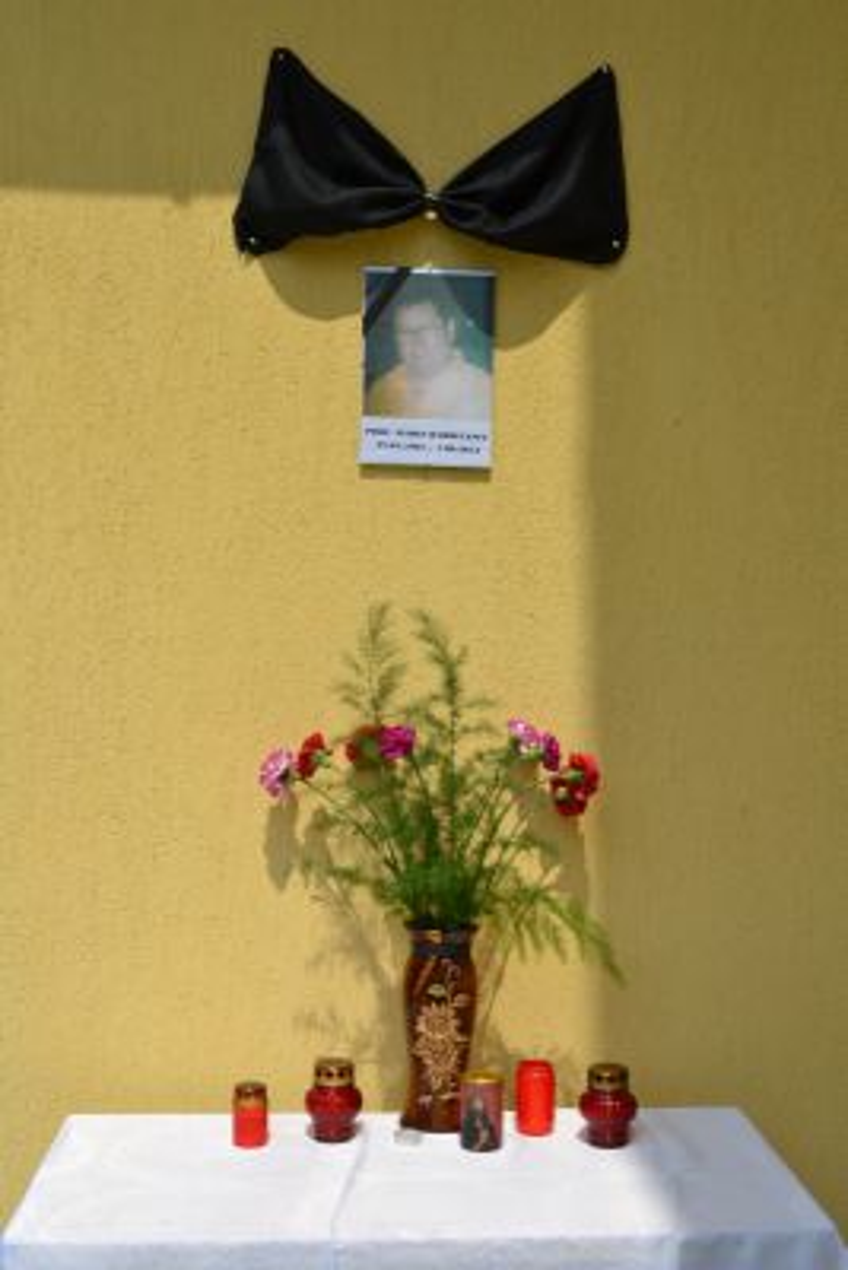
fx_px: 1589
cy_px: 635
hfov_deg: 29.9
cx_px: 424
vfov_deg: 43.6
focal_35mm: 45
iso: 100
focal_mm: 30
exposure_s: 1/320
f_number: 9
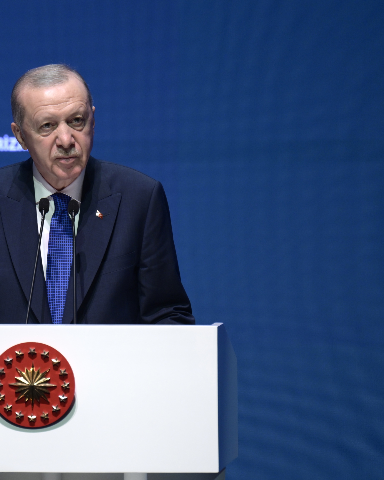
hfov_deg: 2.7
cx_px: 57
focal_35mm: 564
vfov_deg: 3.4
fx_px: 8011
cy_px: 240
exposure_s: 1/40
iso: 640
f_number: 5.6
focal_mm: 400
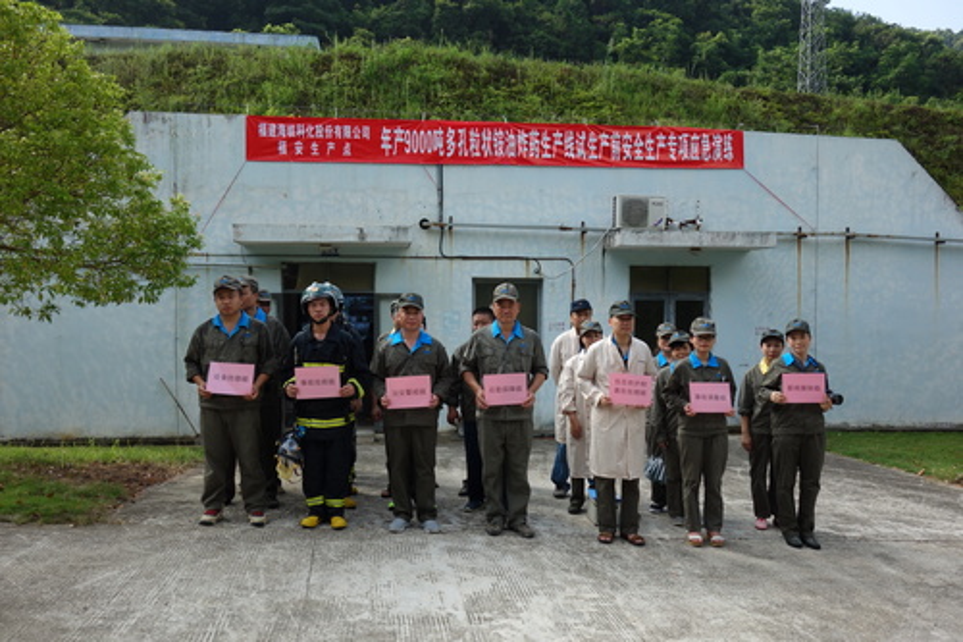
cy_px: 321
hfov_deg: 65.5
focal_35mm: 28
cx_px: 482
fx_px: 749
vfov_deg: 46.4
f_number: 5.6
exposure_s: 1/200
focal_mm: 10.4
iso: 125
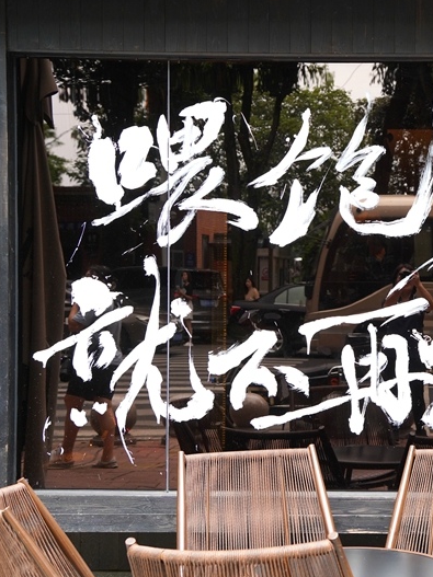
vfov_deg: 26.7
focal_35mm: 73
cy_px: 288
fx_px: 1218
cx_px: 385
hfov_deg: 19.8
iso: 800
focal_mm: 50
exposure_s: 1/320
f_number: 5.6
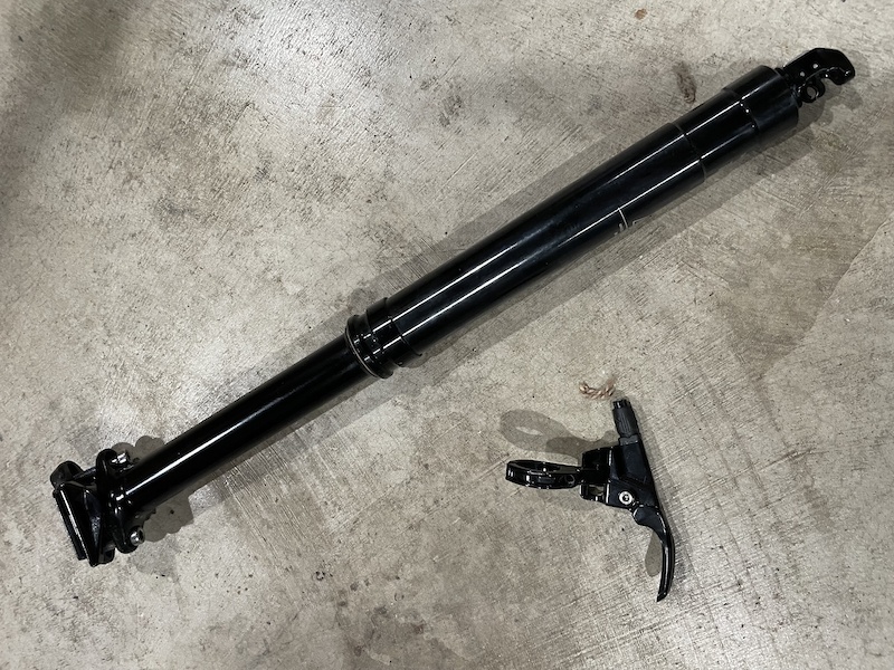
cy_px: 335
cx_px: 447
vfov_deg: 53.1
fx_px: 671
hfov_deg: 67.3
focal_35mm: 26
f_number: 1.6
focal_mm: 4.2
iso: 250
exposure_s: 1/60
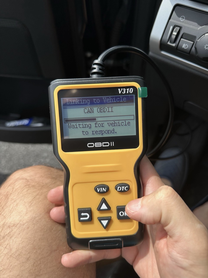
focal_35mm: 24
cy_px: 139
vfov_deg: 71.6
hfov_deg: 56.8
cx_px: 104
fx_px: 192
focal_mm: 6.86
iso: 80
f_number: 1.78
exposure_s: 1/2882
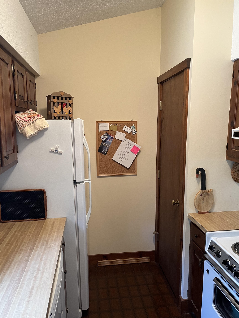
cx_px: 120
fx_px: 239
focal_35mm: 26
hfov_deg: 53.1
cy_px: 159
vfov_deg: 67.3
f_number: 1.6
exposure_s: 1/60
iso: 160
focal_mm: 5.1
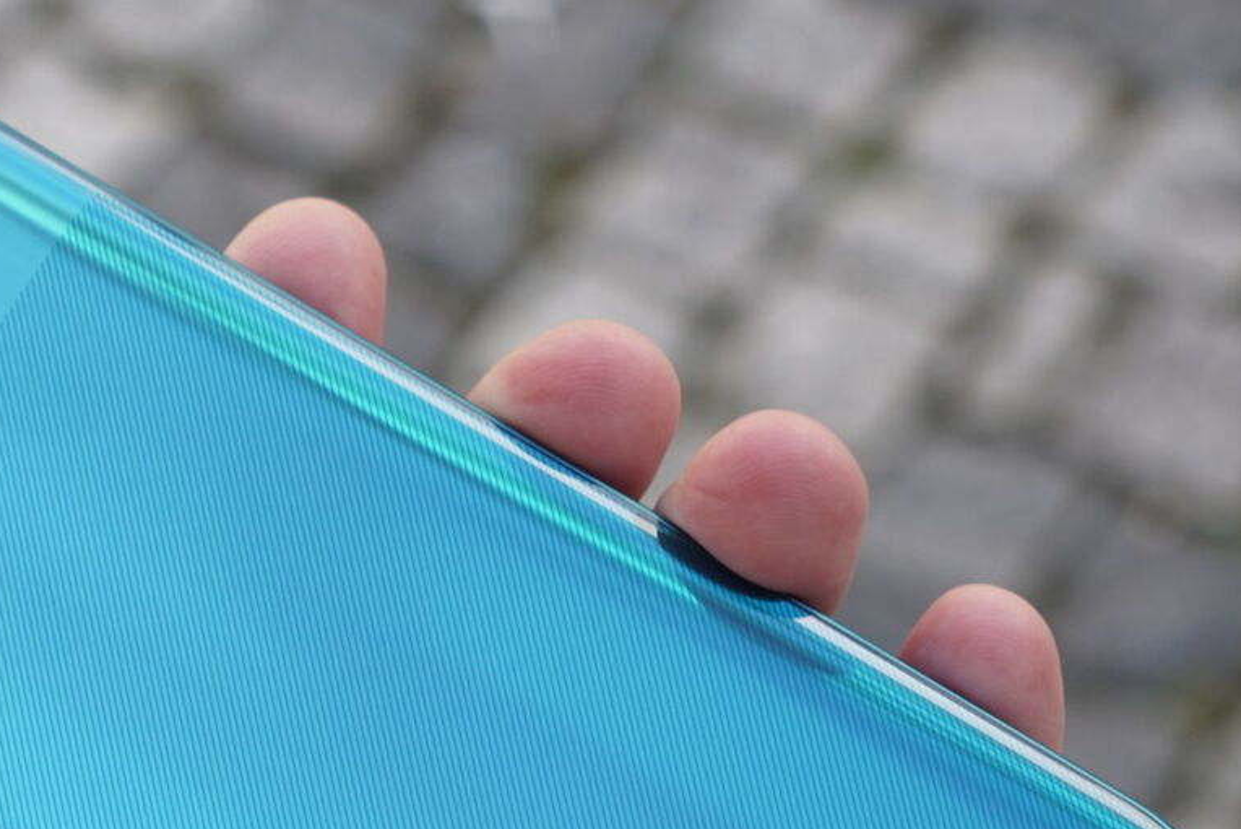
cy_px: 767
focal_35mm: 103
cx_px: 211
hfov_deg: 19.6
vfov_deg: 13.2
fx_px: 3552
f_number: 5
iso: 200
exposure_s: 1/160
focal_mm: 41
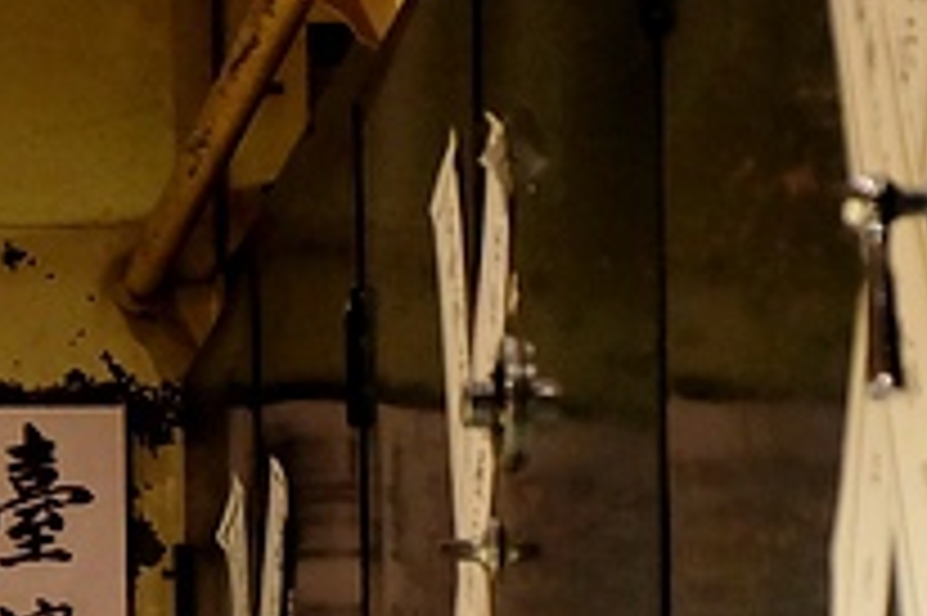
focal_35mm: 234
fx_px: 6021
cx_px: -405
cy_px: 1270
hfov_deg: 8.6
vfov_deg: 5.7
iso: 1250
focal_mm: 31.5
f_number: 3.6
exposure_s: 1/30
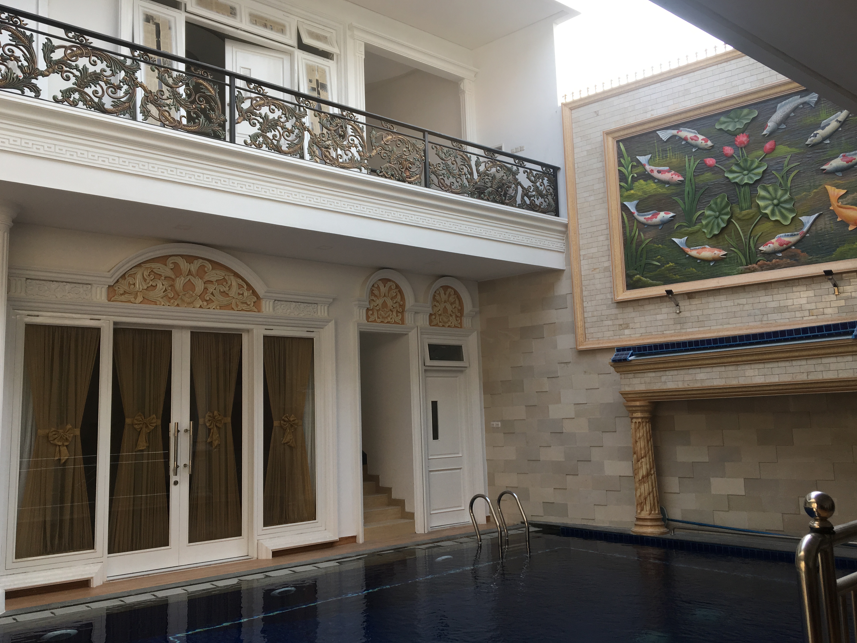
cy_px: 319
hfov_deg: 60.0
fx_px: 743
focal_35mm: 30
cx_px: 419
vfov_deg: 46.8
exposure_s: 1/222
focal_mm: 4.15
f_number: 2.2
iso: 25
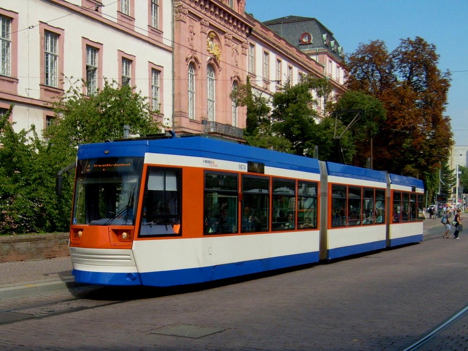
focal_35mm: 35
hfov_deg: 52.6
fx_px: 473
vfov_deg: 40.7
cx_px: 234
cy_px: 176
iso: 80
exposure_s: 1/250
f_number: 7.1
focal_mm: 5.8
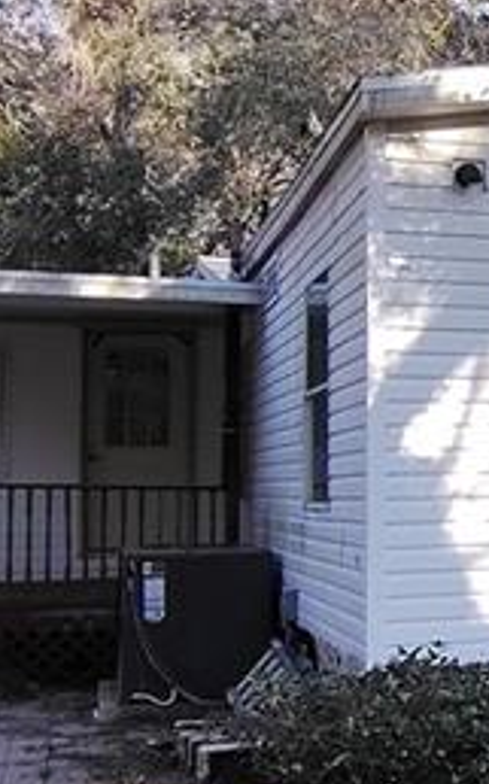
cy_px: 401
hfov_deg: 14.0
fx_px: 1686
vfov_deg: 26.2
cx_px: 969
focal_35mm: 79
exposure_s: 1/233
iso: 100
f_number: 2.2
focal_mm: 2.13
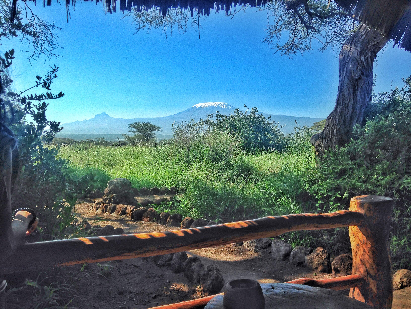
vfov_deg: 42.9
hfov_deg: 55.4
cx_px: 206
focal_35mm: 33
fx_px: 392
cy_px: 154
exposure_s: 1/1130
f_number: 2.4
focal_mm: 4.12
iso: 50
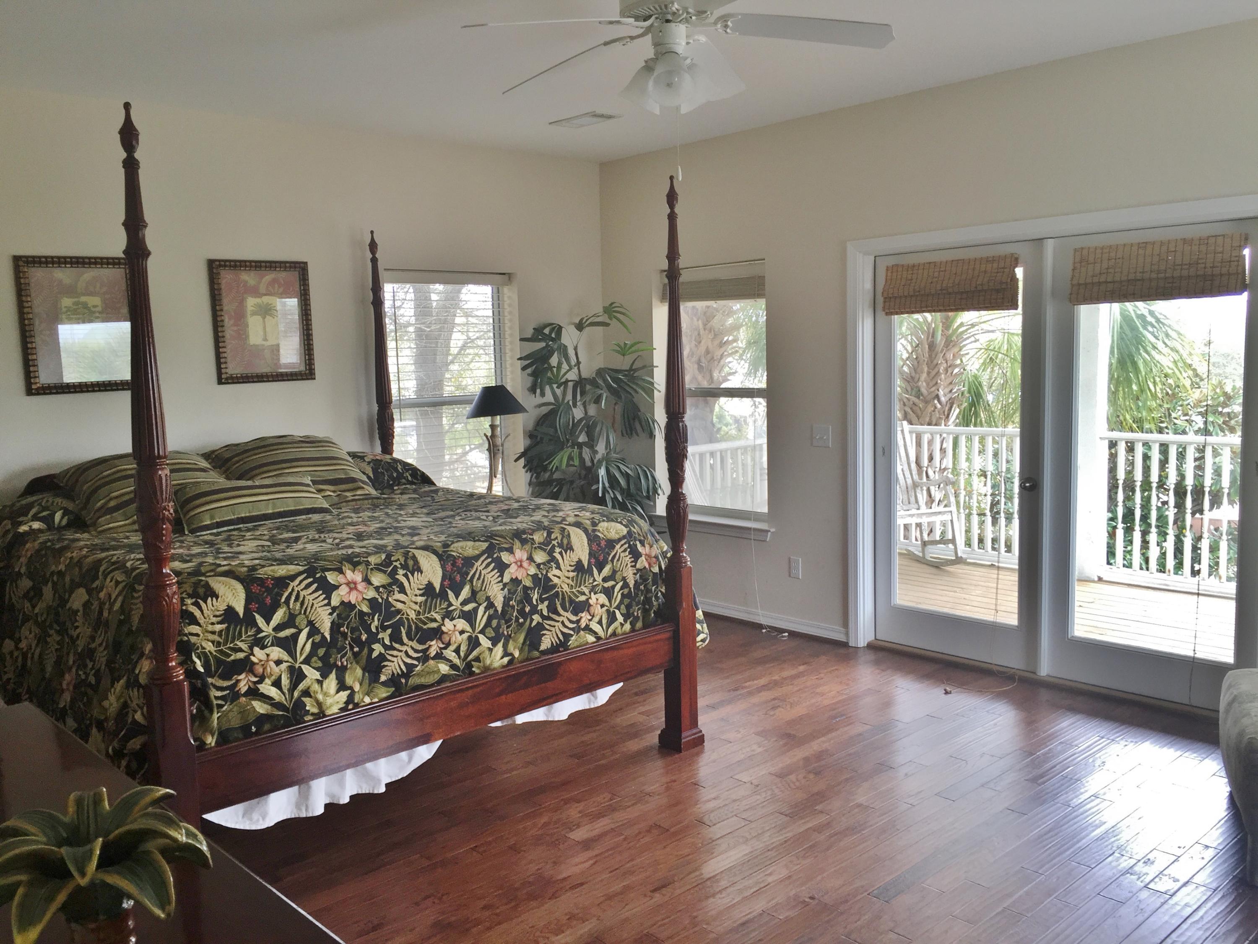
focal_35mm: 29
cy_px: 472
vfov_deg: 48.2
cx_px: 629
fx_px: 1054
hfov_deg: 61.7
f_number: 2.2
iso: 32
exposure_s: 1/60
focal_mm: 4.15
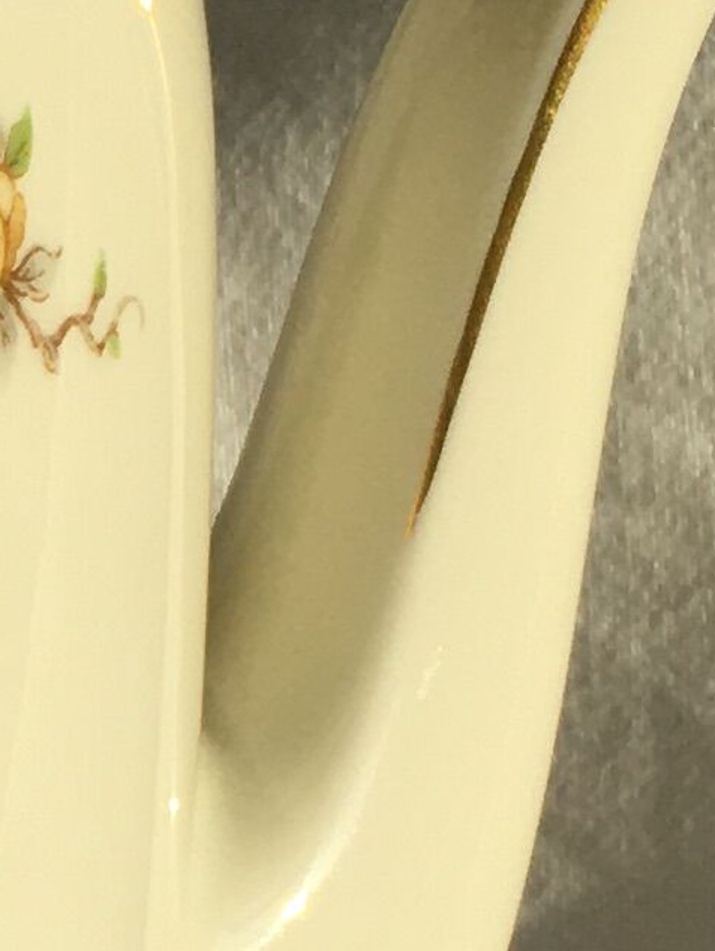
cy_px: 930
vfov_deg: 10.7
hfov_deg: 7.7
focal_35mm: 184
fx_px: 5062
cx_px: -809
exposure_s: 1/962
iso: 25
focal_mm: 4.15
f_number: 2.2
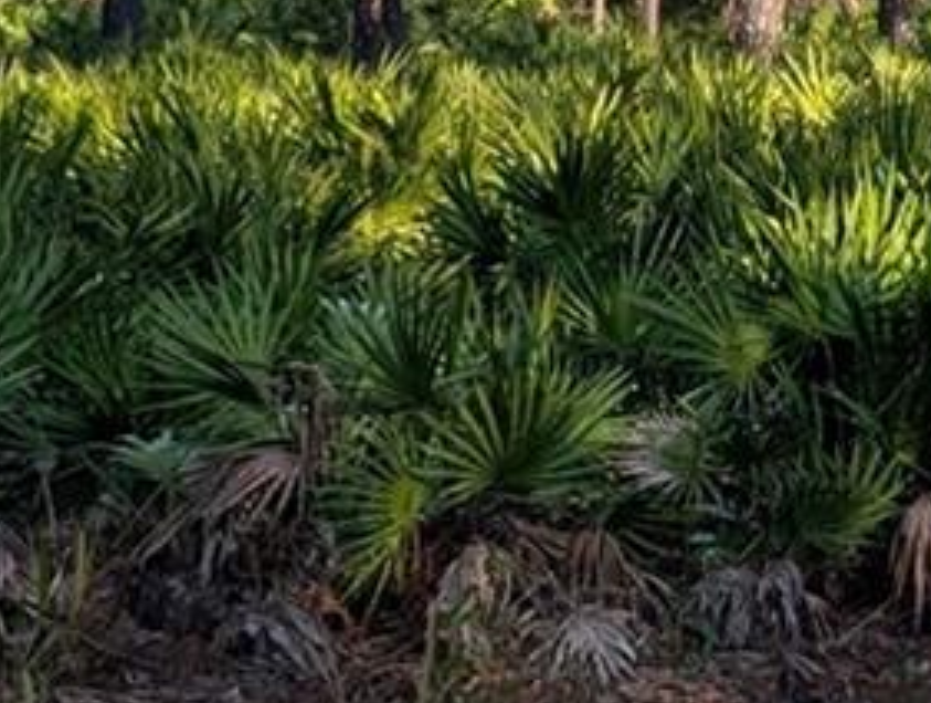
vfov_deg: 10.7
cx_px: 1289
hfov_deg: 13.8
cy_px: -249
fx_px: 3666
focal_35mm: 136
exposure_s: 1/499
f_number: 1.68
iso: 21
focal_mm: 6.9
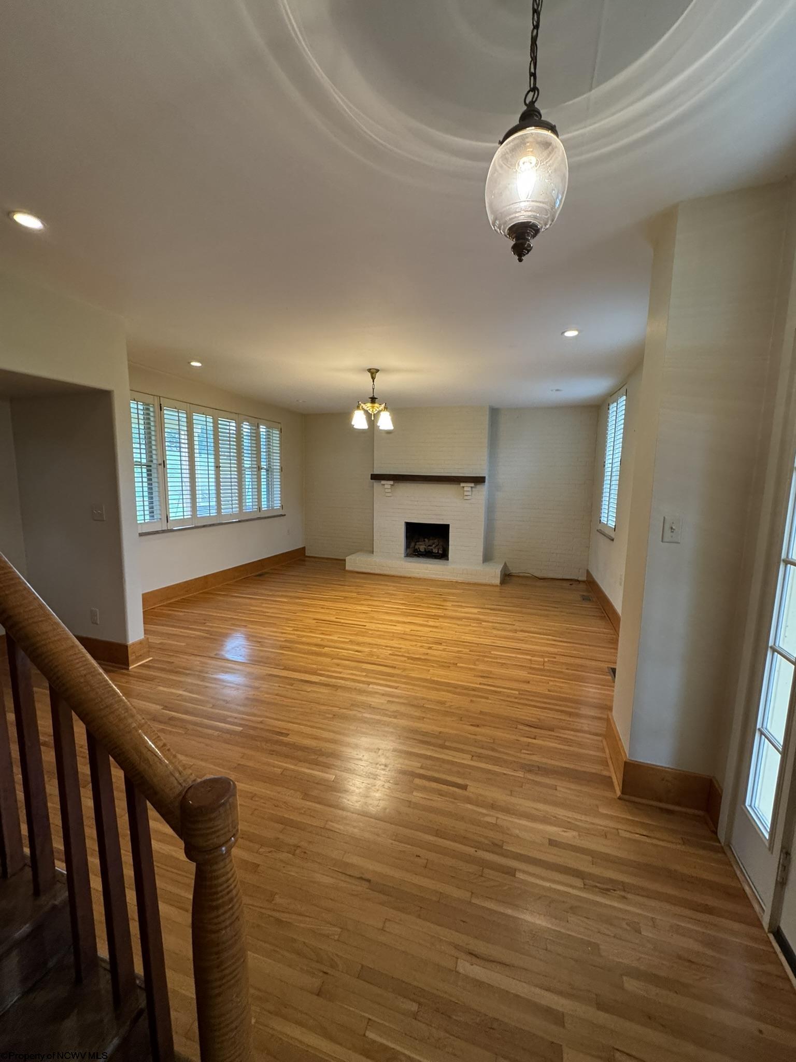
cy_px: 531
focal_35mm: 14
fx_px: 429
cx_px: 398
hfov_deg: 85.7
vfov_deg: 102.1
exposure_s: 1/60
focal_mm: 2.22
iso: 250
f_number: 2.2
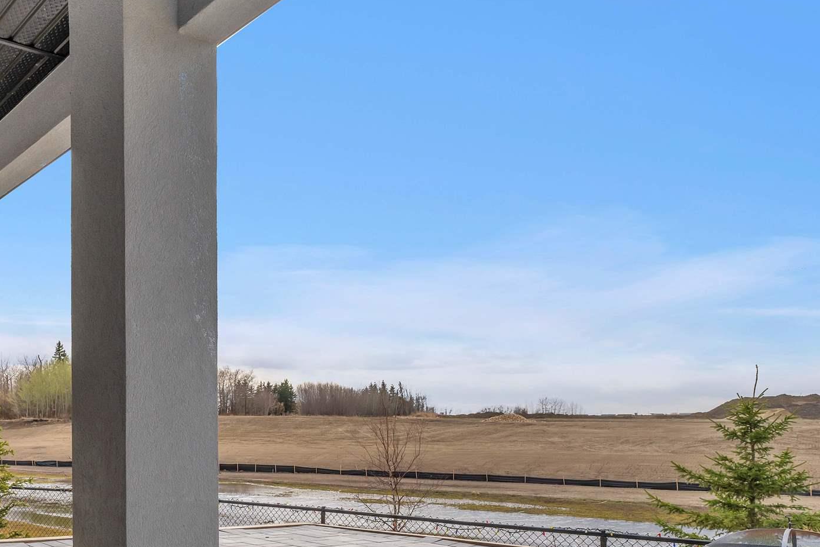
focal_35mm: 31
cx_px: 112
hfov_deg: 54.1
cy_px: 441
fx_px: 706
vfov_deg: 40.5
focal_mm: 14
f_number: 9
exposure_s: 1/640
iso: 200
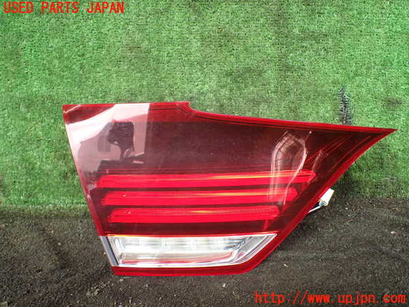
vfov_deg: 46.8
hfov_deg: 60.0
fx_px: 354
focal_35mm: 30
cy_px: 154
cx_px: 204
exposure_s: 1/125
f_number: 2.3
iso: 250
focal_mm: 5.4
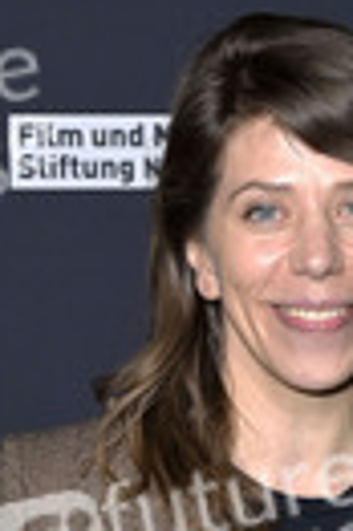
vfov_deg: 12.8
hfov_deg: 8.9
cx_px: 288
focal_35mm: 153
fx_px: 2256
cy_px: 754
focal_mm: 50
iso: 1000
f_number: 5
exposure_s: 1/200
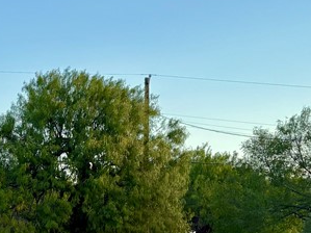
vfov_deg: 16.4
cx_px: 36
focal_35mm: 89
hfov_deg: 21.6
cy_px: 207
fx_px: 799
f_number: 1.6
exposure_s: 1/1393
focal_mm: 5.96
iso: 50
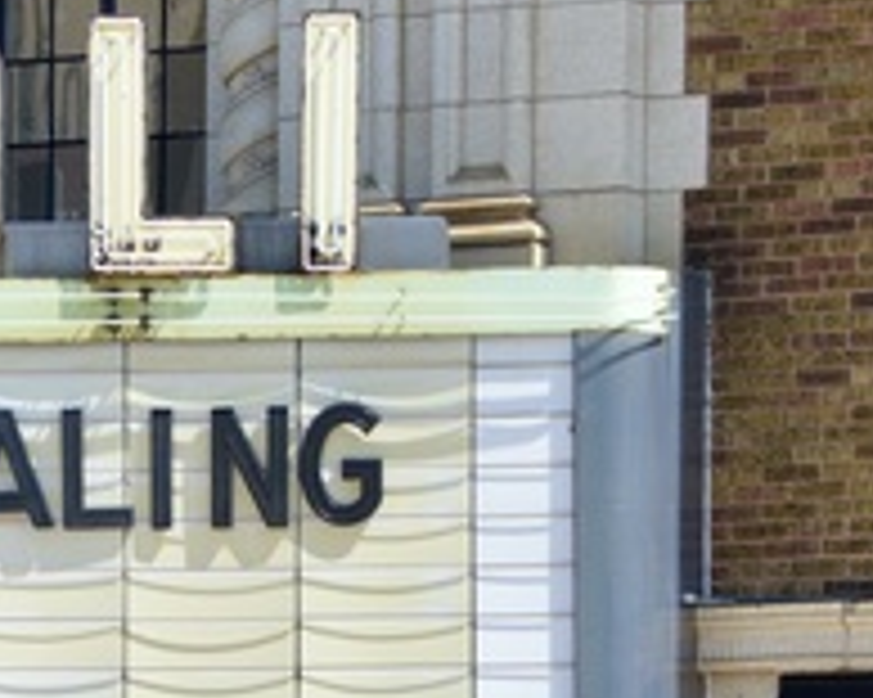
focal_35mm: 381
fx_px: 9839
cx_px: -225
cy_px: 813
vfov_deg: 4.1
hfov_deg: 5.1
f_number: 7.1
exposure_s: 1/200
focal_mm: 82
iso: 100
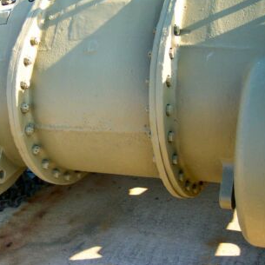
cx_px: 78
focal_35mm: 53
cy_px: 123
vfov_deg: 32.2
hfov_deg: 31.8
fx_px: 459
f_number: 2.8
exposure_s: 1/250
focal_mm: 8
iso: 120
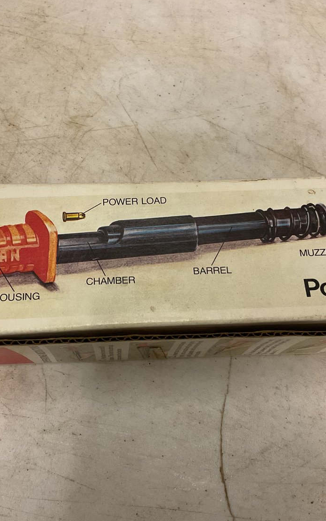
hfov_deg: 30.5
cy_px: 264
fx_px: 597
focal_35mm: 42
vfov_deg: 47.2
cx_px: 148
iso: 250
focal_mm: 3
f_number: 1.8
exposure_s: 1/60
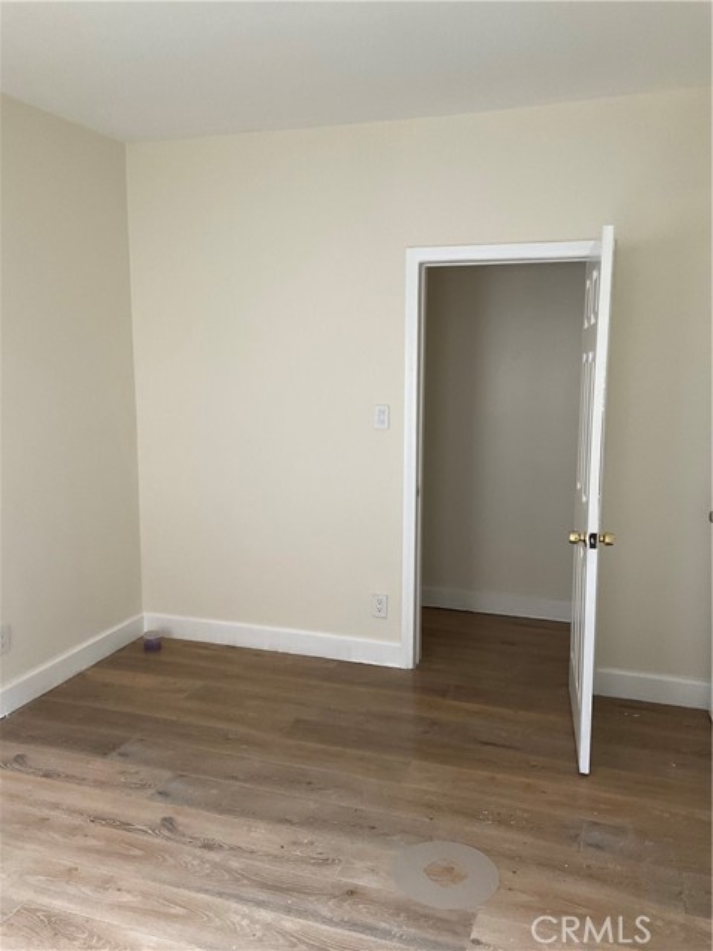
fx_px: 796
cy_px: 476
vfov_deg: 61.7
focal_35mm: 29
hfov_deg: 48.2
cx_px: 356
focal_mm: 3
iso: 64
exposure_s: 1/94
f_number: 1.8
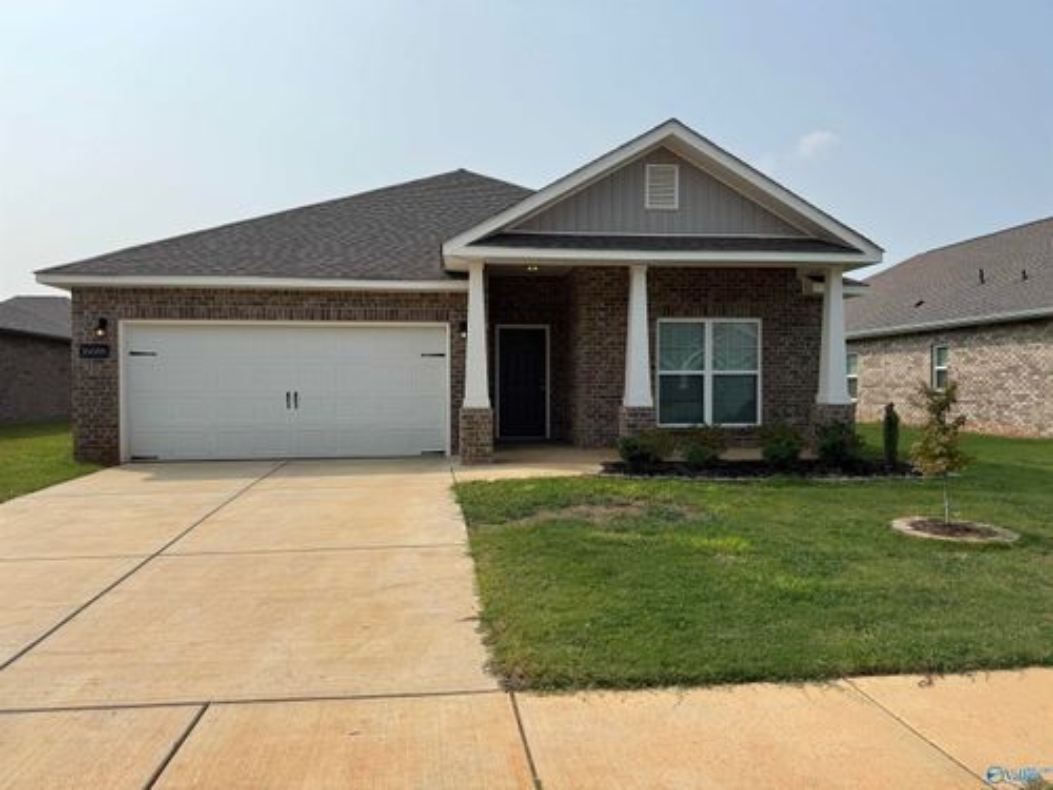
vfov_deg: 56.8
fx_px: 730
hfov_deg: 71.6
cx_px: 526
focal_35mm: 24
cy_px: 395
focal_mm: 6.76
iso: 80
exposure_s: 1/7092
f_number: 1.78
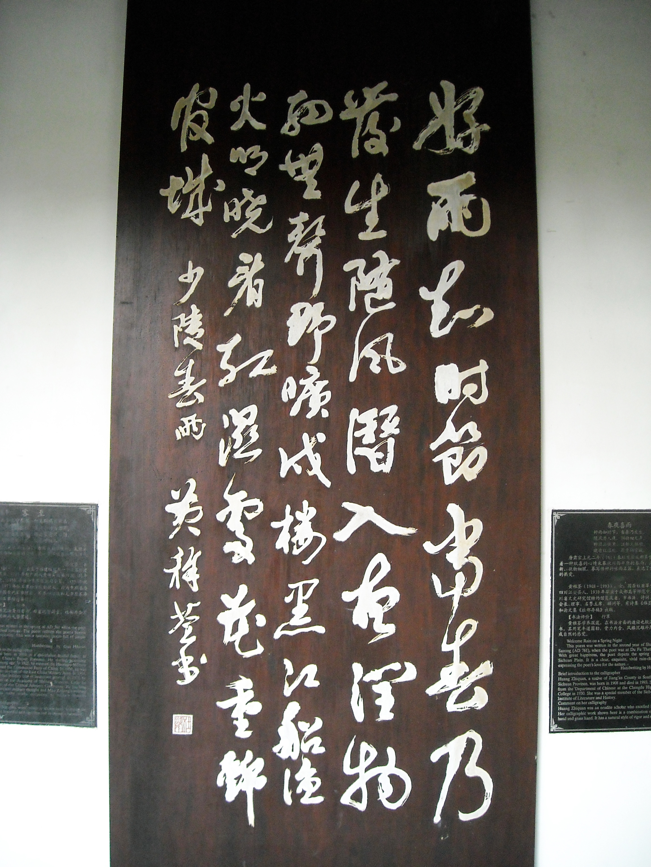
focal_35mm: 35
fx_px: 878
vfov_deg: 52.6
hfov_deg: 40.7
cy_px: 434
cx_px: 326
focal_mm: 5.7
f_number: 2.8
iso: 270
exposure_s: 1/60
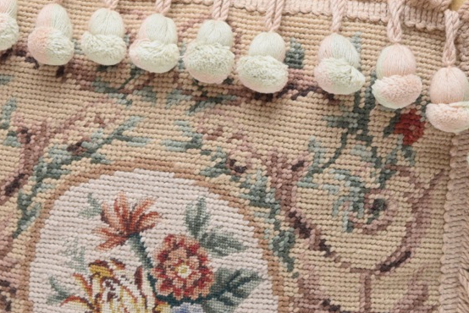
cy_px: 36
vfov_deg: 9.2
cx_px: 135
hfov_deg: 13.7
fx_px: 1941
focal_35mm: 149
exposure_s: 1/60
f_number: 5.6
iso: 1800
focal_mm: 55
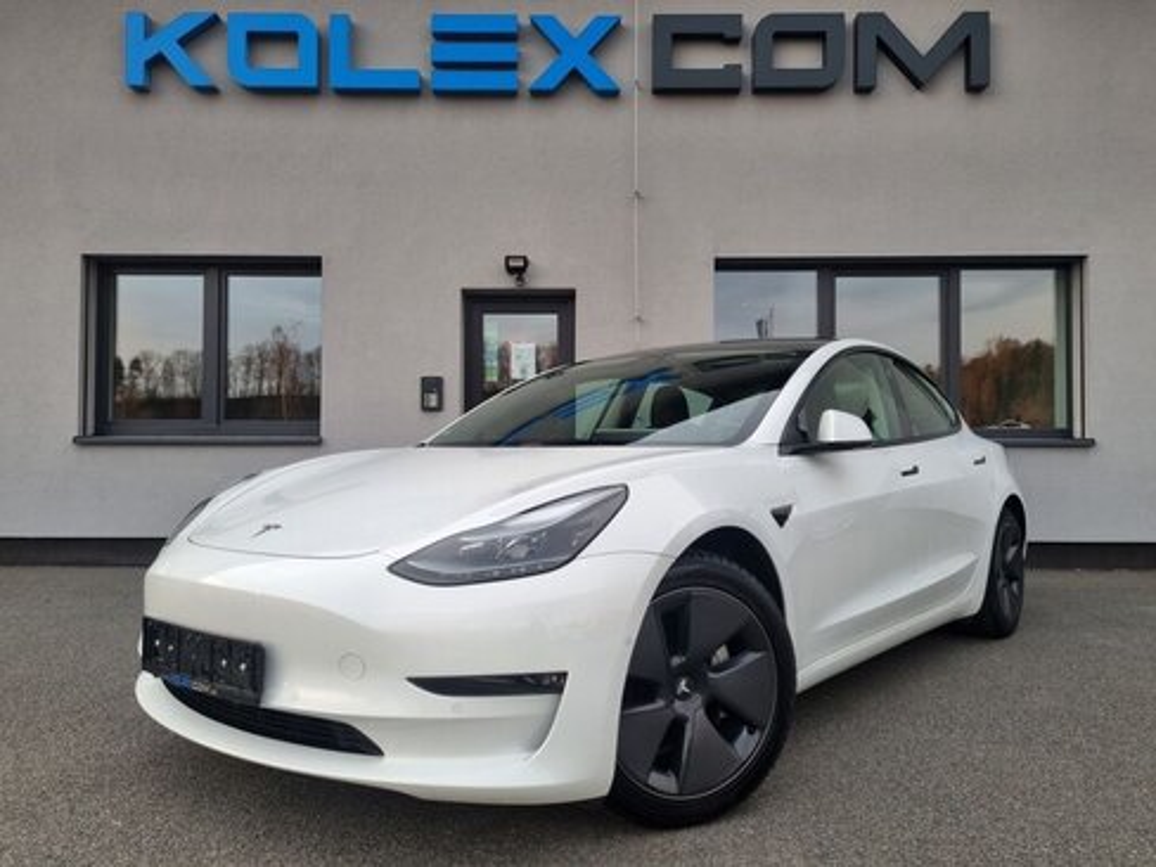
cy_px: 434
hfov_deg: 67.3
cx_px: 578
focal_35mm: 26
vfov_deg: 53.1
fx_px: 868
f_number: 1.8
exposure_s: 1/100
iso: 64
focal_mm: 5.4
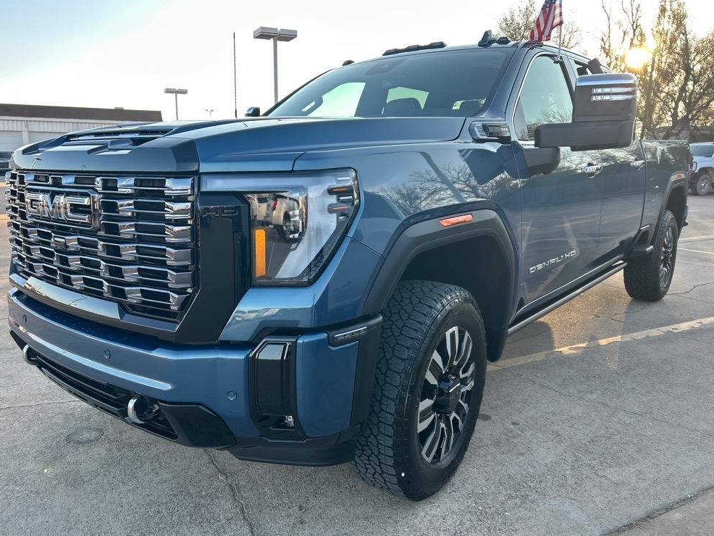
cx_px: 345
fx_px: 557
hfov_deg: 65.3
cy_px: 263
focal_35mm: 27
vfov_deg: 51.4
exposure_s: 1/286
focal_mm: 5.7
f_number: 1.5
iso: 40
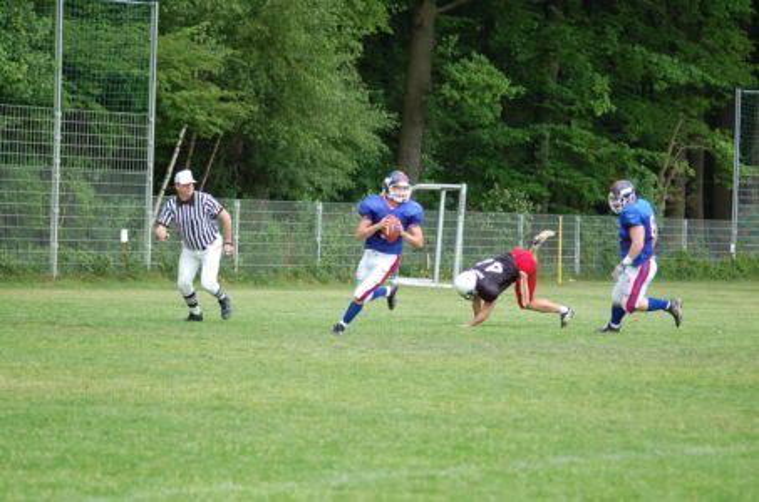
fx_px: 3156
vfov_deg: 9.1
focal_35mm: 150
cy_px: 251
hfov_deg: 13.7
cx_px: 380
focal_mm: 100
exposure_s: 1/640
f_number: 4.2
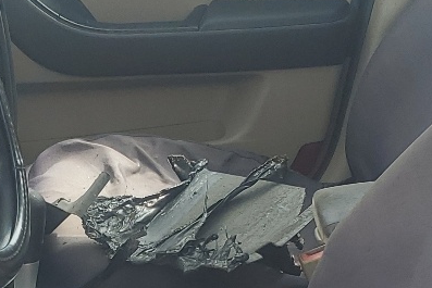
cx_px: 125
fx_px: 1308
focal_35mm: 109
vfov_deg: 12.4
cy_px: 290
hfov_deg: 18.7
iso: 50
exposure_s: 1/714
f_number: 1.5
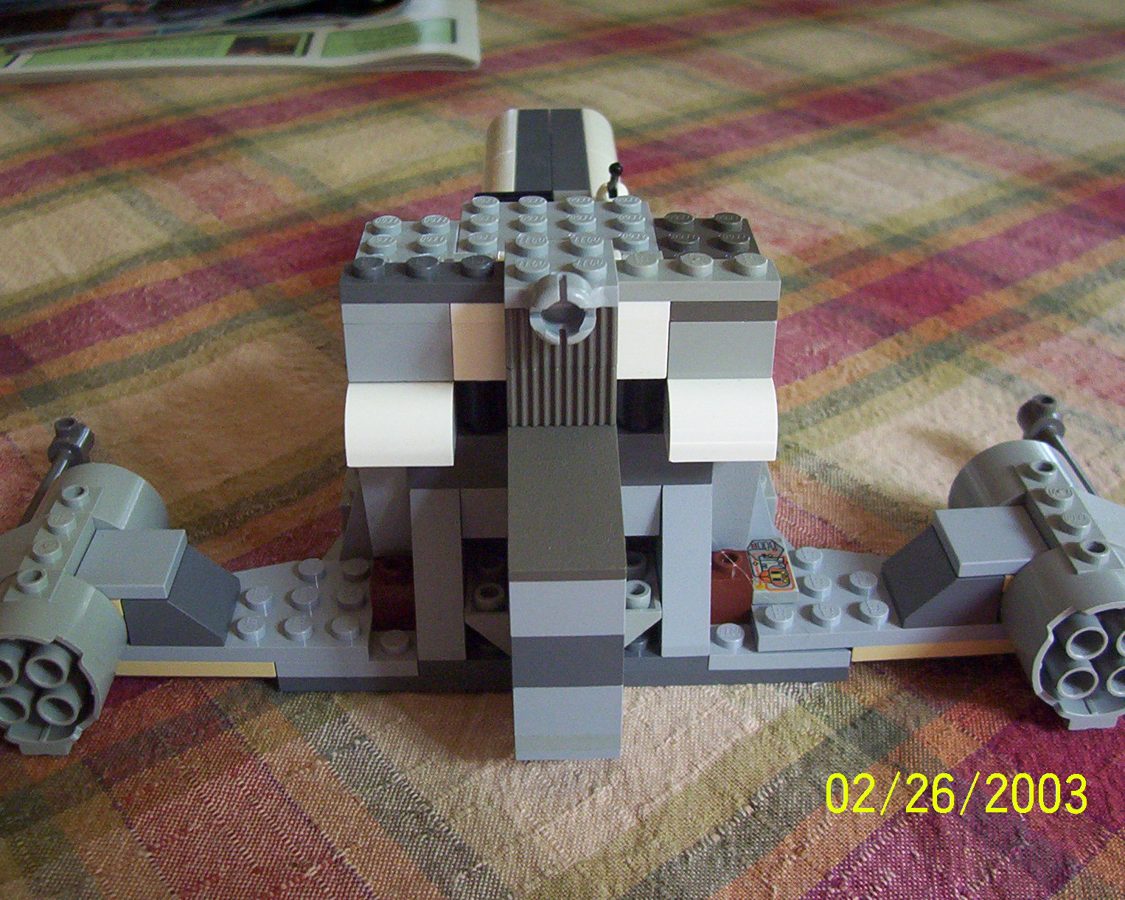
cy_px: 452
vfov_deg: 33.4
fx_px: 1498
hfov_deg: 41.1
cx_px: 548
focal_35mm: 45
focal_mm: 5.77
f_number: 2.73
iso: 200
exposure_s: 1/69.8
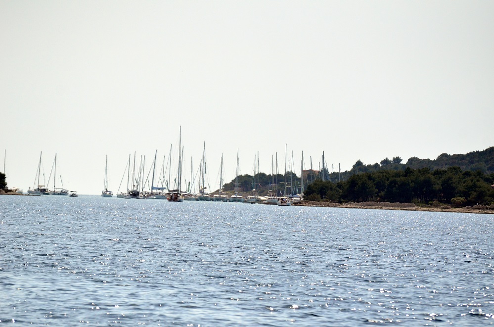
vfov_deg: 4.1
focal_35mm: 330
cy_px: 164
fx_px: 4518
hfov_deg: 6.3
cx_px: 247
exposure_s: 1/8000
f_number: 5.3
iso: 720
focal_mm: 220
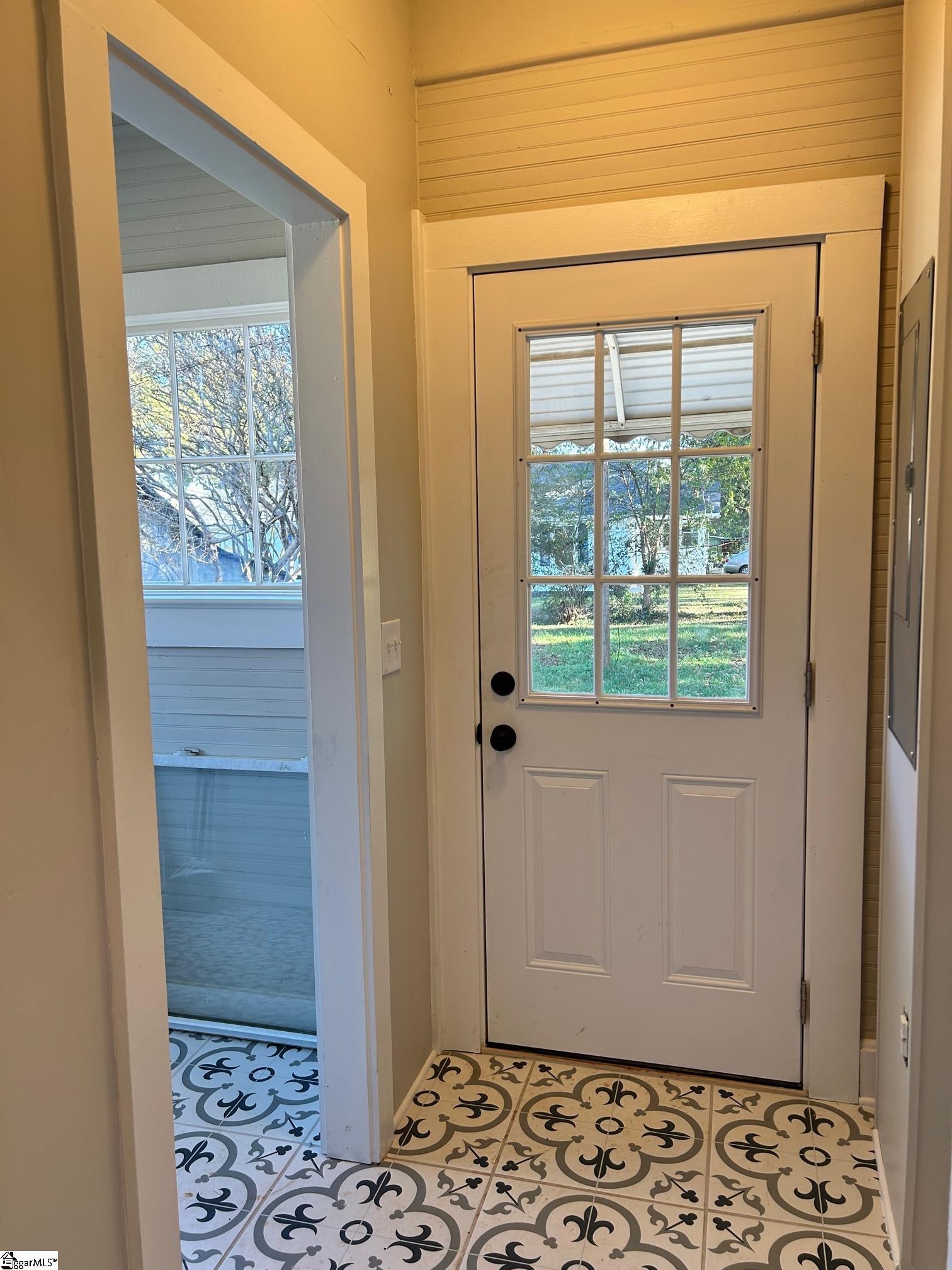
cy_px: 635
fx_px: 953
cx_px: 476
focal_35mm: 26
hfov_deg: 53.1
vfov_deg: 67.3
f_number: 1.5
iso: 64
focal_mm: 5.7
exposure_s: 1/120
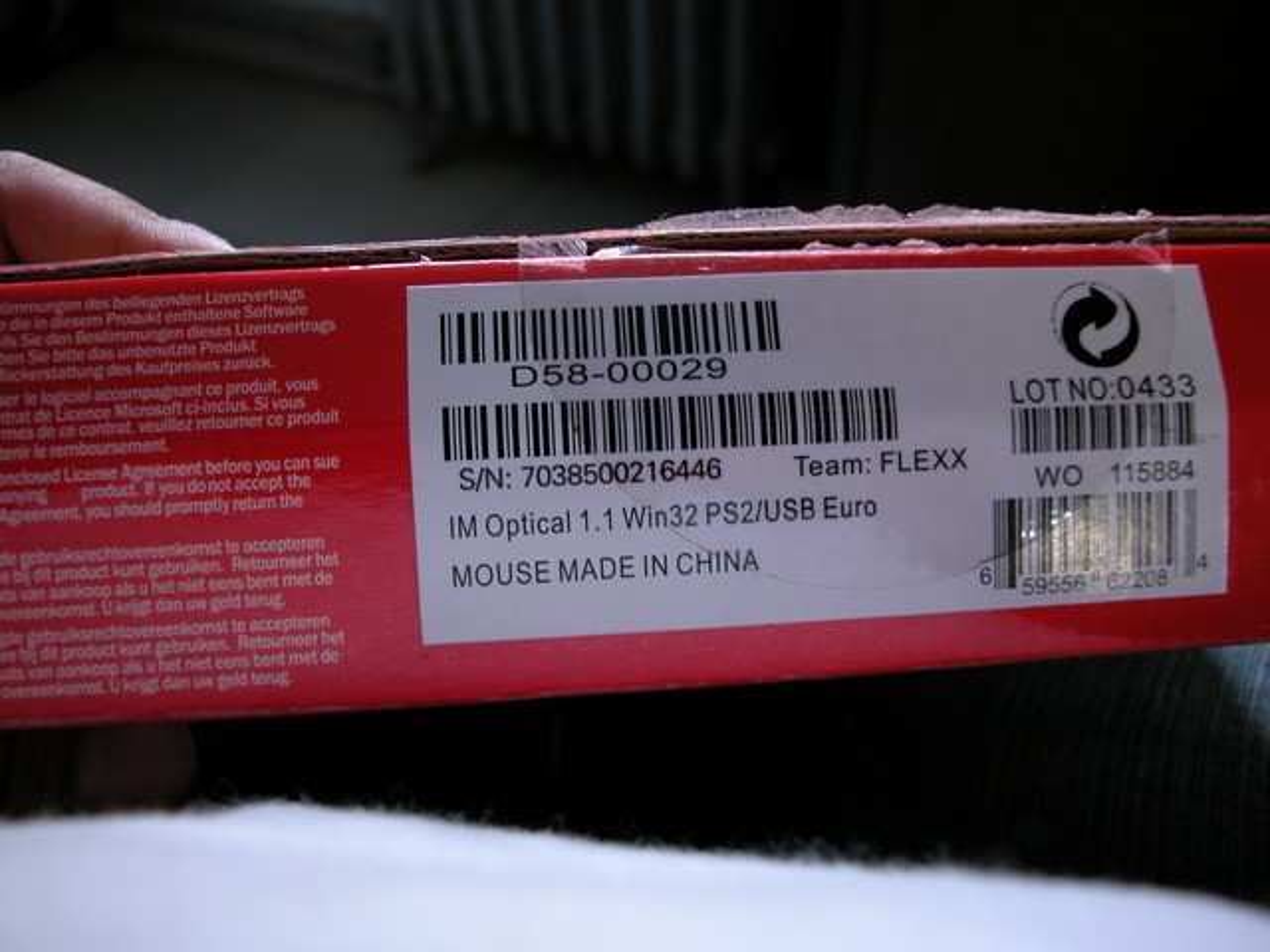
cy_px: 476
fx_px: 1101
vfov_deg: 46.8
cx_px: 635
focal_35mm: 30
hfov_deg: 60.0
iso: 100
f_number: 2.8
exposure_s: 1/9.6
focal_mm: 7.7
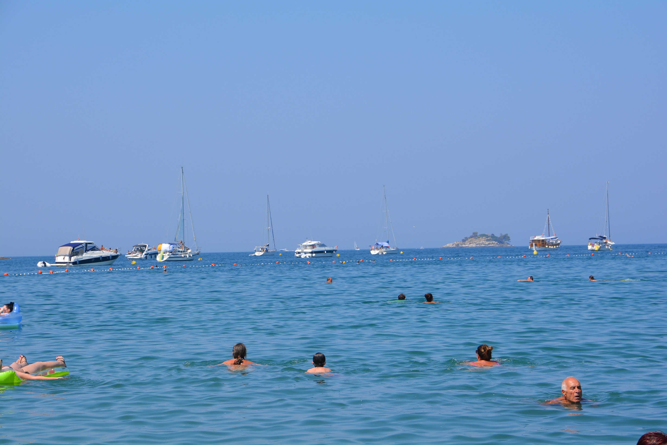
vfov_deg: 13.0
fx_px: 1946
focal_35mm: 105
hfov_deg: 19.5
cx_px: 334
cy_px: 222
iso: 100
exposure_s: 1/250
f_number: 8
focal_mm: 70
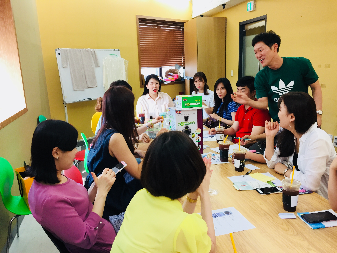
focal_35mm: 29
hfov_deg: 61.7
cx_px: 168
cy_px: 126
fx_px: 282
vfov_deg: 48.2
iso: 40
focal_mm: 4.15
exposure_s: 1/30
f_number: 2.2
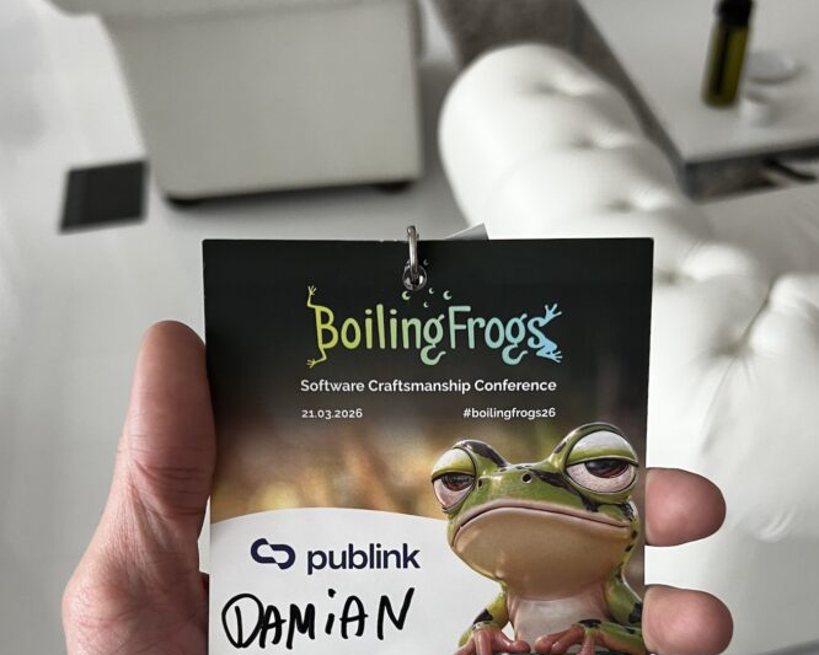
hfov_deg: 46.8
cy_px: 504
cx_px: 413
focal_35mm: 39
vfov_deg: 37.2
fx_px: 945
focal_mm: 5.7
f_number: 1.5
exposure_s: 1/99
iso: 125
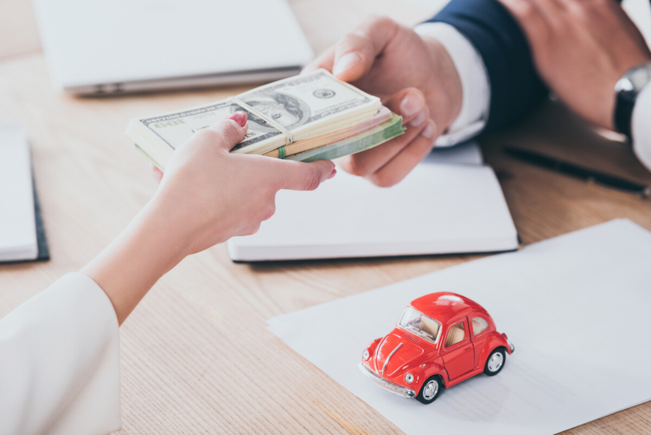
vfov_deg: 10.2
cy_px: 218
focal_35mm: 135
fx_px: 2442
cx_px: 326
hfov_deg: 15.2
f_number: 5.6
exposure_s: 1/200
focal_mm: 135
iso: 320
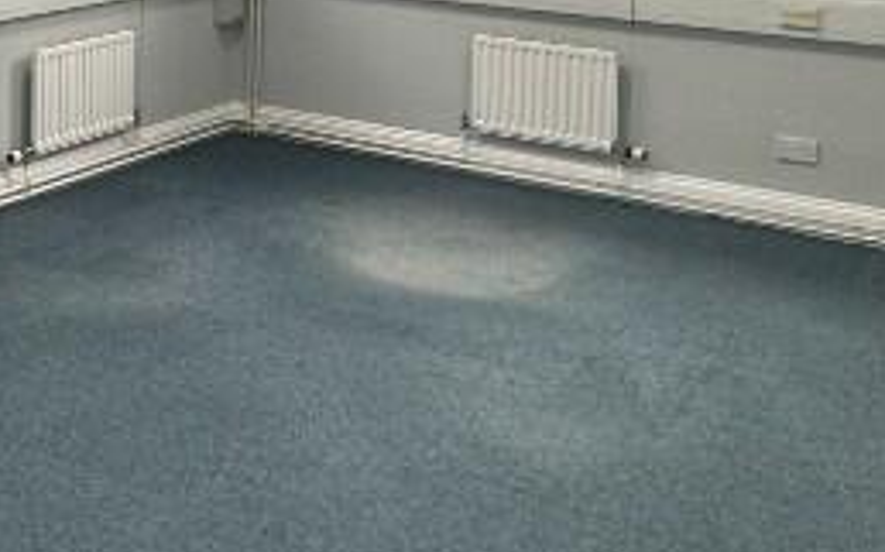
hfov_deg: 34.0
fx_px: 1422
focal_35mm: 59
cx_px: 240
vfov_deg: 20.4
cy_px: -137
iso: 125
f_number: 2.2
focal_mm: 2.22
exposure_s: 1/100
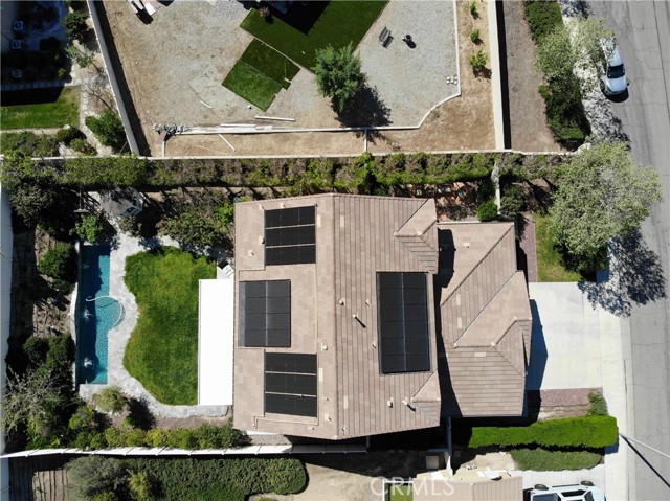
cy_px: 250
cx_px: 335
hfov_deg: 71.6
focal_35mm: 24
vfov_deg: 56.8
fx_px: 464
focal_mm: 4.5
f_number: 2.8
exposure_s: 1/997
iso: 105
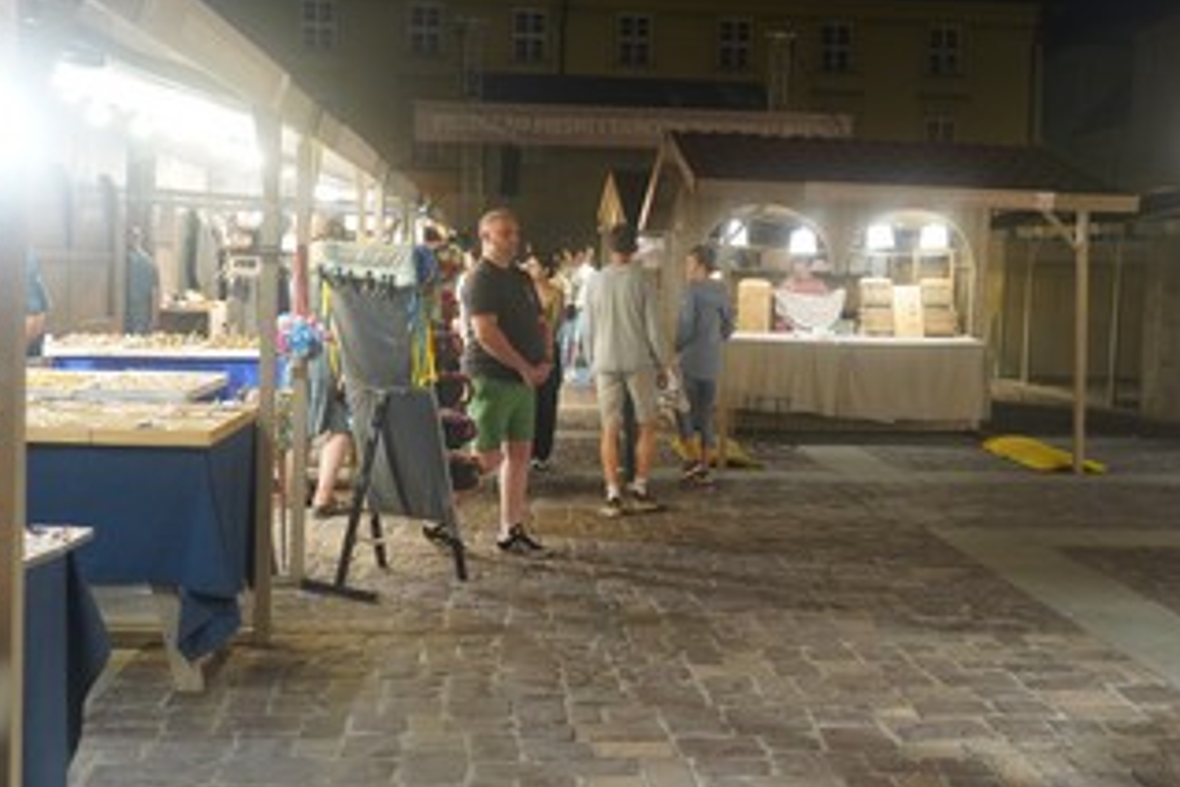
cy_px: 347
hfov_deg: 46.3
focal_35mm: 42
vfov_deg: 31.9
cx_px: 679
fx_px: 1377
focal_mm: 29
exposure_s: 1/160
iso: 2500
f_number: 3.5
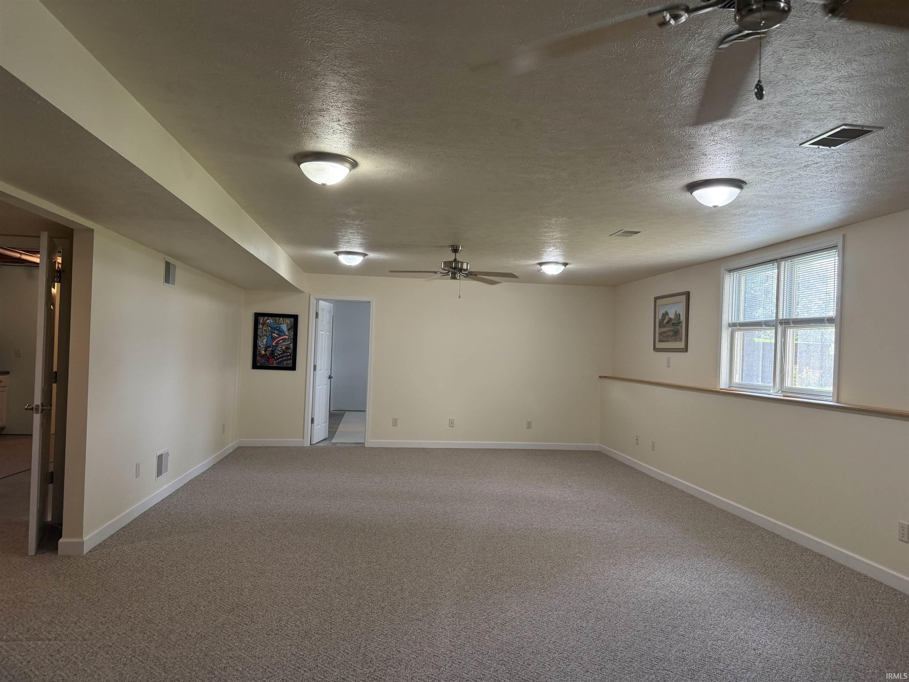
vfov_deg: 56.8
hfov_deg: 71.6
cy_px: 341
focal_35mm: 24
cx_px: 454
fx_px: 630
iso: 200
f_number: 1.78
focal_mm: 6.76
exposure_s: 1/121
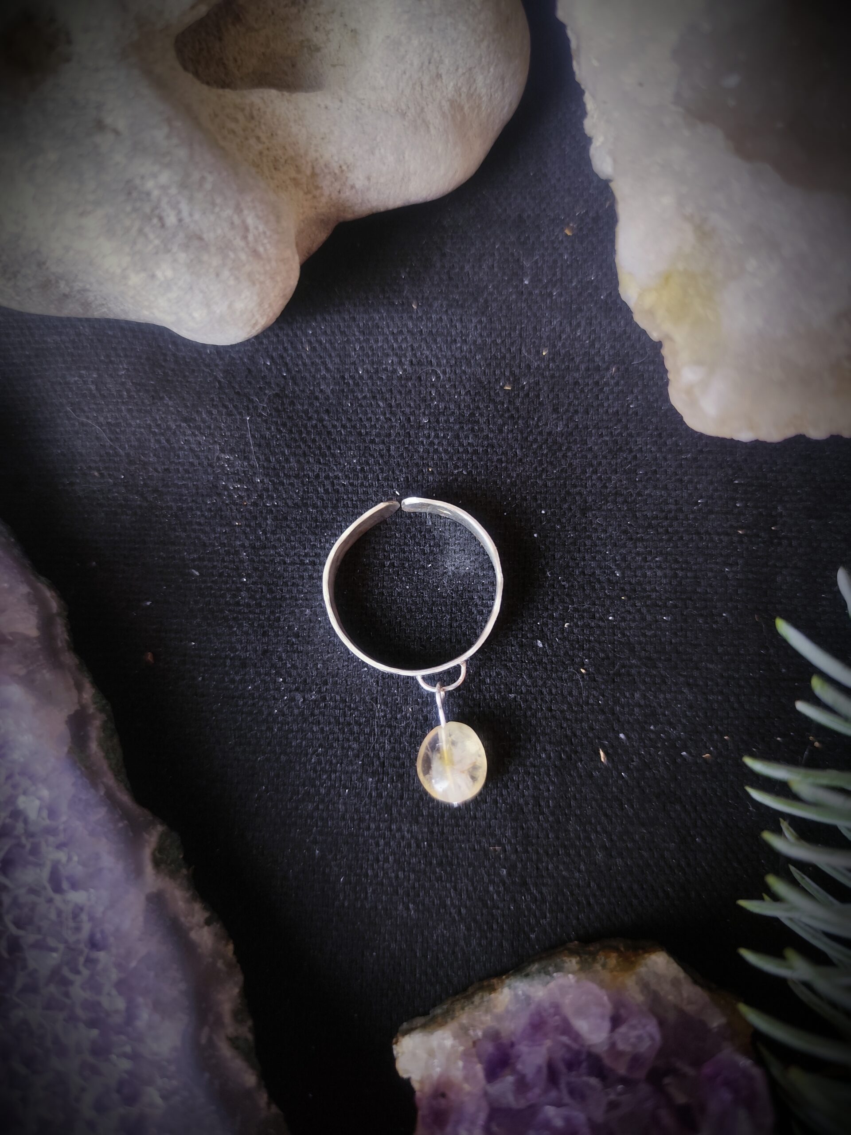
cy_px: 568
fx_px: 754
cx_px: 426
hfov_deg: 58.9
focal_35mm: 23
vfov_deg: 73.9
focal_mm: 6.19
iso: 320
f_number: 1.65
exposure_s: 1/50
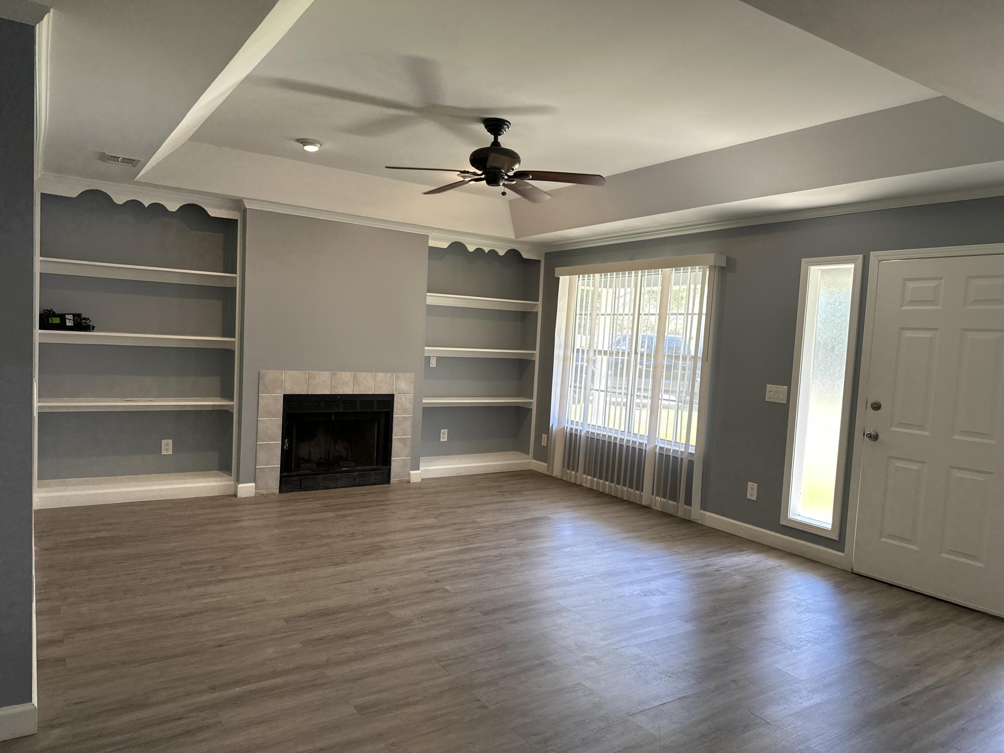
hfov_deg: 71.6
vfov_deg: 56.8
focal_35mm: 24
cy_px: 376
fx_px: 696
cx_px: 502
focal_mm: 6.86
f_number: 1.78
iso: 160
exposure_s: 1/120
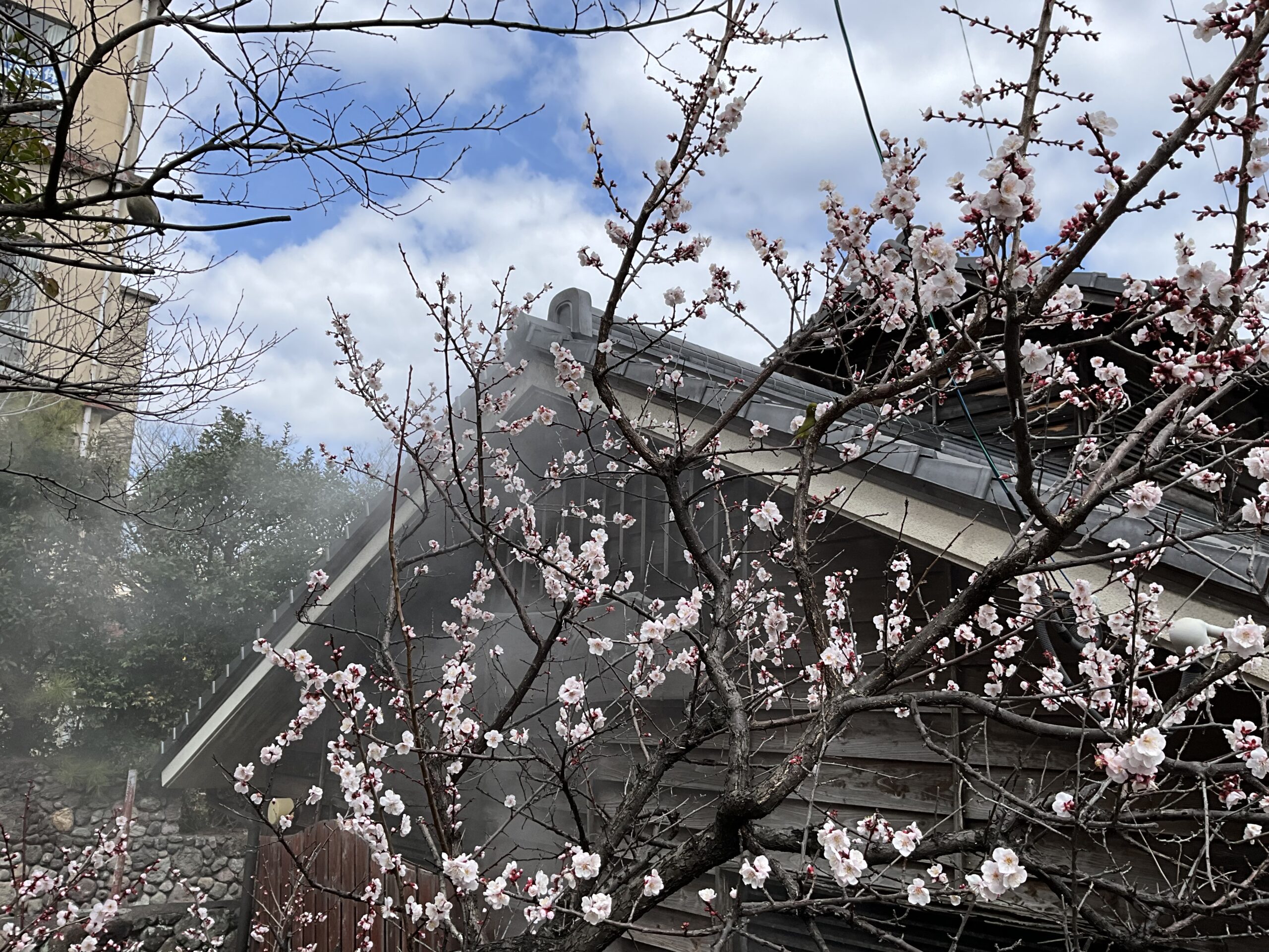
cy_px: 476
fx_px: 1063
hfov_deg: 61.7
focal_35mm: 29
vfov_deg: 48.2
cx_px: 634
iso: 25
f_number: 1.8
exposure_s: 1/1626
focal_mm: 3
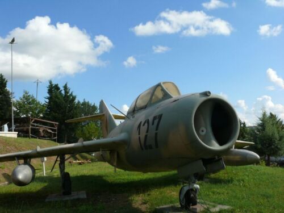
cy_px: 106
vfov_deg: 40.7
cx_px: 142
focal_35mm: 35
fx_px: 287
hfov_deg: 52.6
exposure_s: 1/400
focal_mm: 7.4
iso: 100
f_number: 6.3
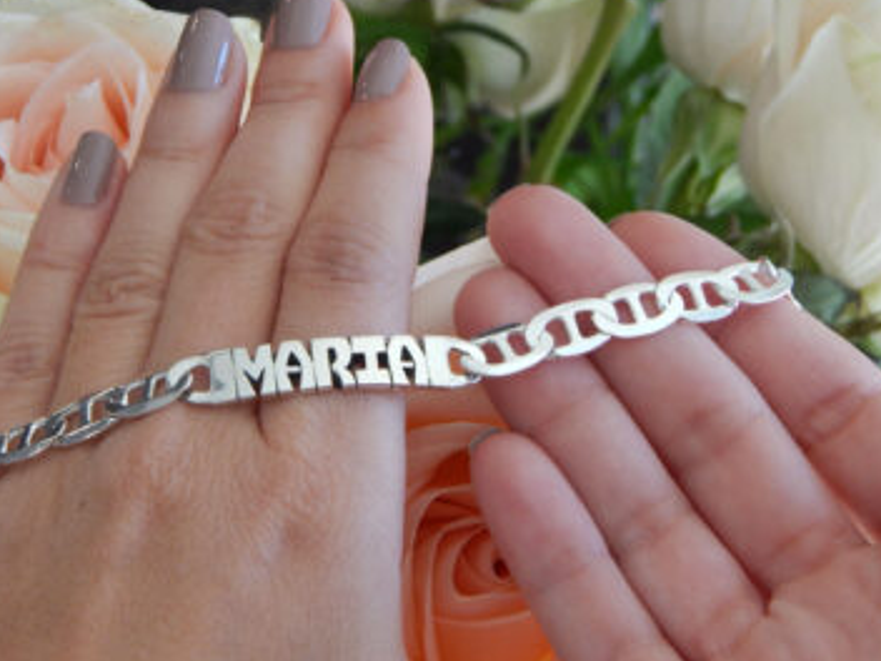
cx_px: 333
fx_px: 3741
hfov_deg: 13.4
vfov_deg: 10.1
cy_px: 346
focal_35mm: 147
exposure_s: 1/30
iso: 140
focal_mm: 20.5
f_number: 4.6
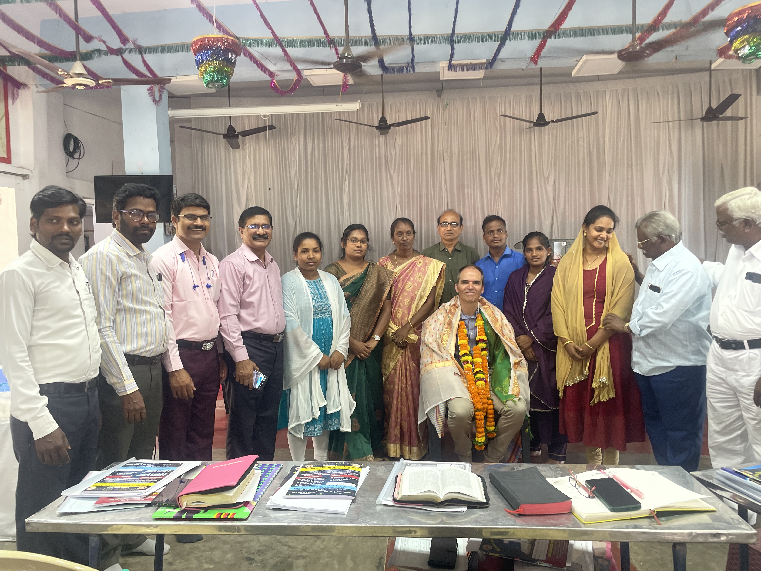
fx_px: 572
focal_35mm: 26
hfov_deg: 67.3
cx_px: 380
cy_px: 286
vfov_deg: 53.1
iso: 200
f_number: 1.6
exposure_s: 1/50
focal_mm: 4.2
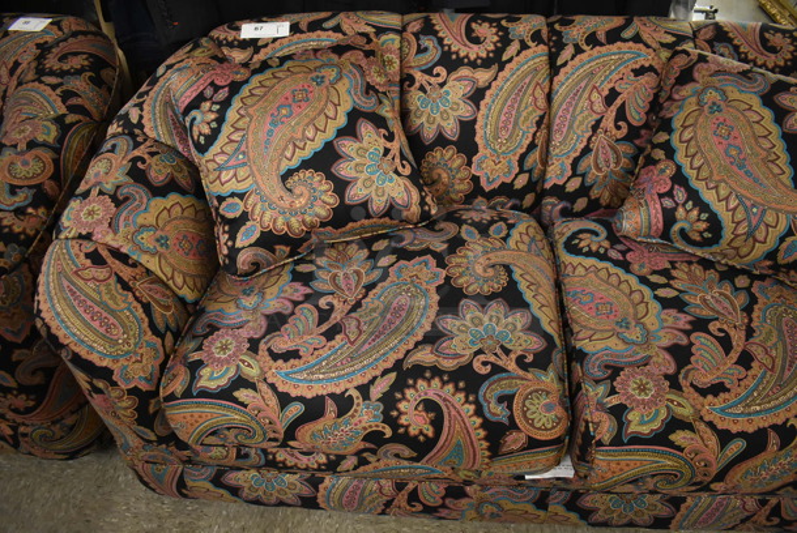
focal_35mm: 27
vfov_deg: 48.0
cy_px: 266
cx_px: 398
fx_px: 598
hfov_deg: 67.3
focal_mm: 18
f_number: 3.5
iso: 3600
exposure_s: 1/125
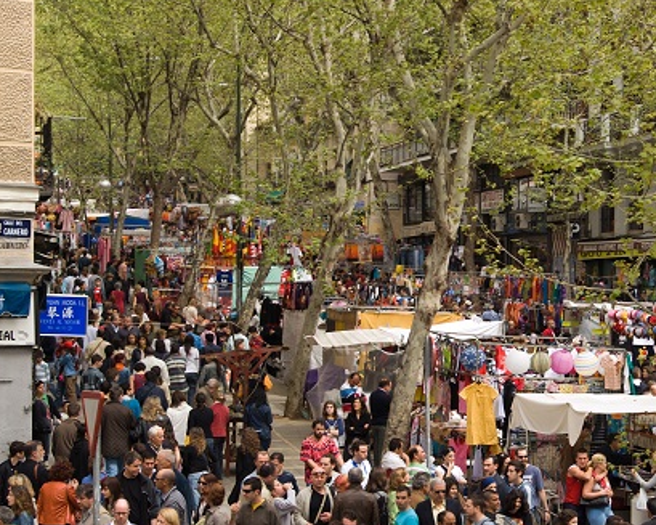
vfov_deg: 17.4
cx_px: 508
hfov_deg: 21.5
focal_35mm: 88
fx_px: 1708
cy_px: 320
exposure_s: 1/125
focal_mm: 40
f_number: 7.1
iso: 100
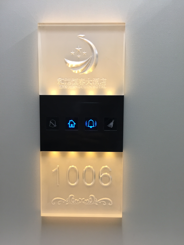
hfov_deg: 48.2
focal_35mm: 29
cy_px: 122
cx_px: 92
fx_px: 206
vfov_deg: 61.7
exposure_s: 1/33
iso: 100
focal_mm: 4.15
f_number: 2.2
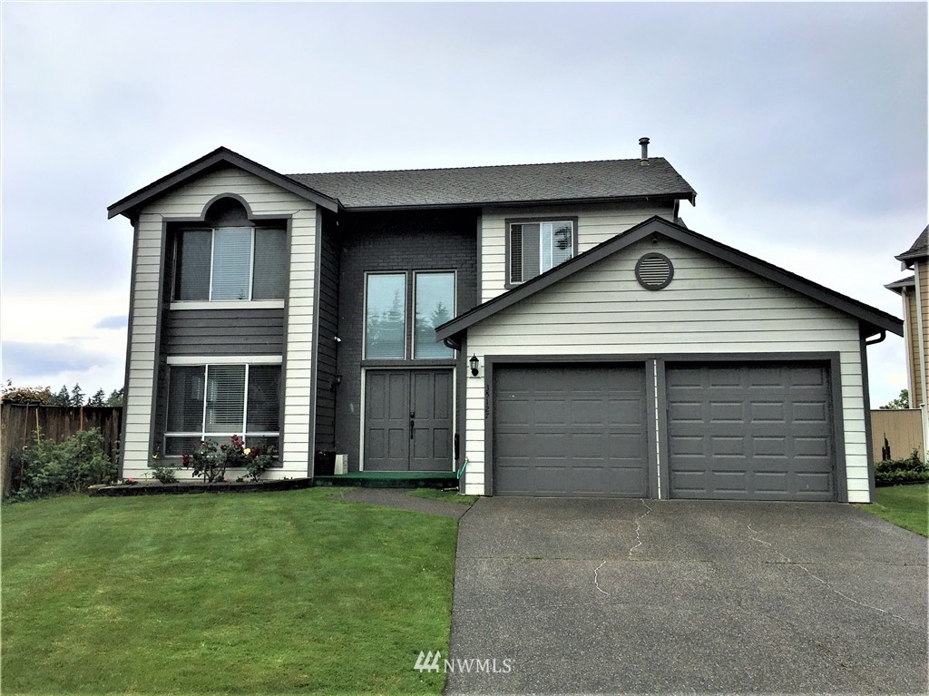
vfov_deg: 48.2
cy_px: 348
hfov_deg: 61.7
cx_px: 464
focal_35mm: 29
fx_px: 778
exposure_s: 1/974
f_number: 2.2
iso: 25
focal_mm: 4.15
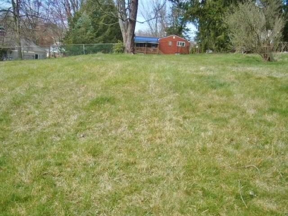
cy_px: 108
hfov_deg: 50.1
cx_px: 144
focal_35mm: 37
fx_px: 308
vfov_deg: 38.7
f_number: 3.1
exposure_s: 1/500
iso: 100
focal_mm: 6.51
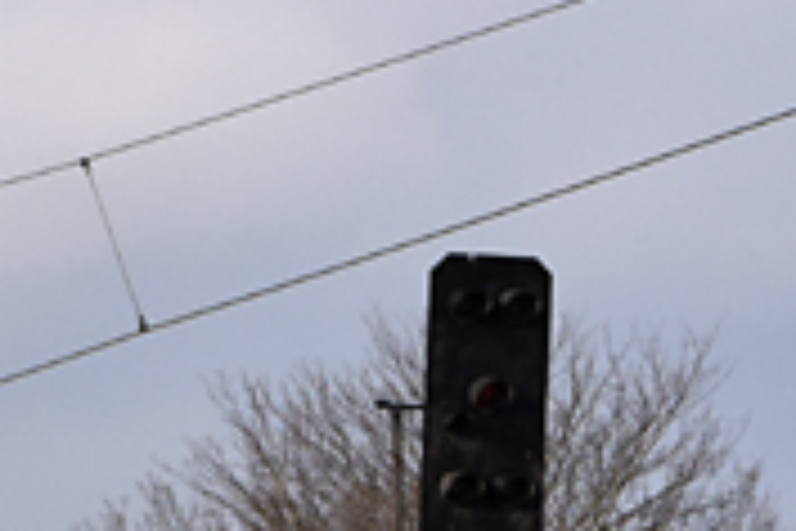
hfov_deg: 4.2
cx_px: -1210
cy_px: 785
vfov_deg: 2.8
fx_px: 10701
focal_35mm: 484
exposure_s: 1/800
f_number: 7.1
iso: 250
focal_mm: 52
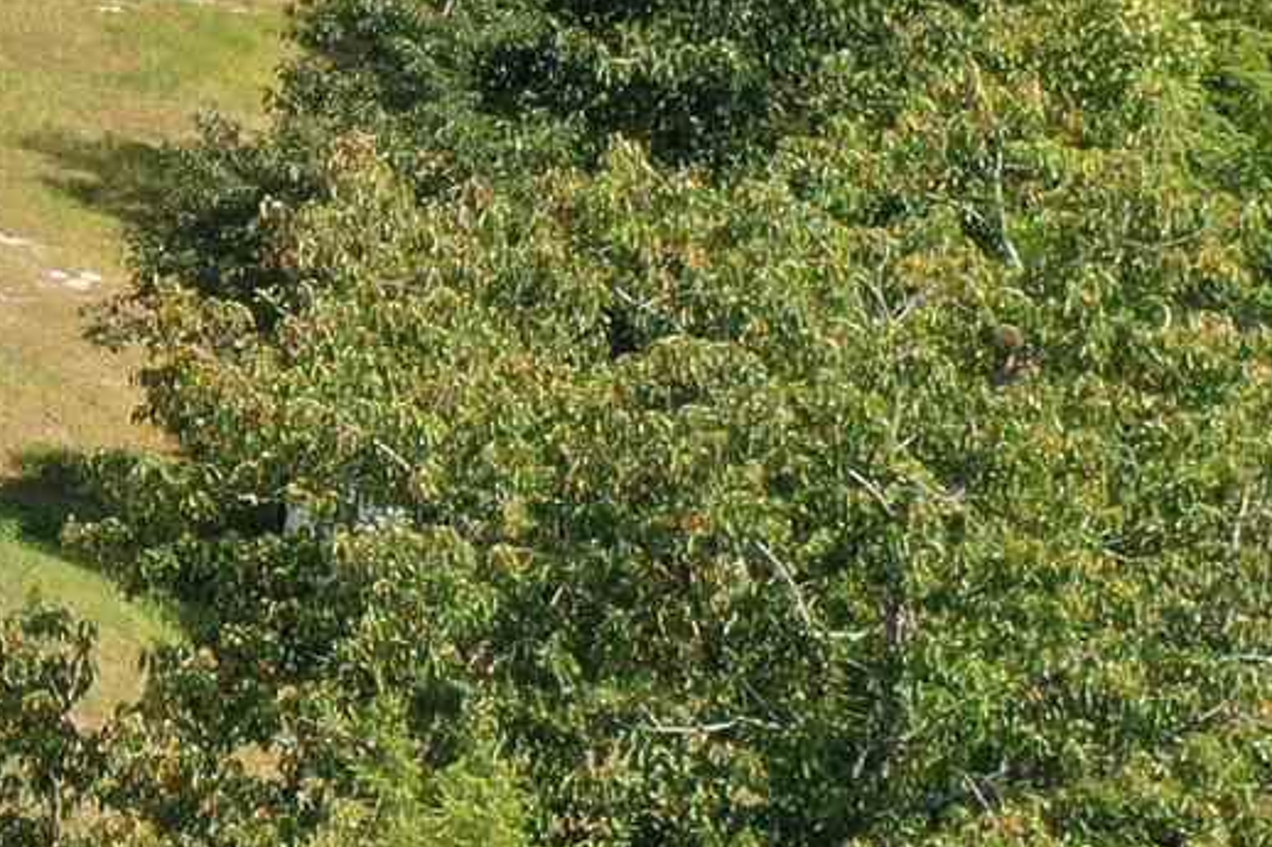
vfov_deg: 8.2
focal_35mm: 166
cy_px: -164
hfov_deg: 10.1
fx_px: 5863
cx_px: -2139
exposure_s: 1/50
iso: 100
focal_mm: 10.26
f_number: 3.2
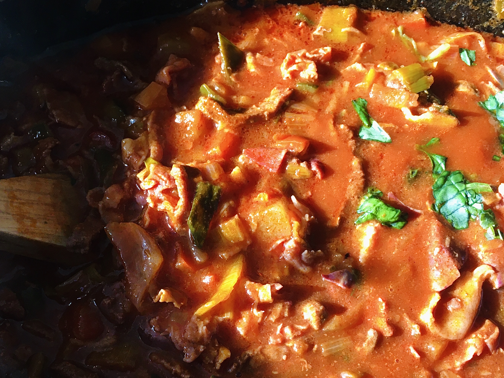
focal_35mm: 44
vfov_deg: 32.6
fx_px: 641
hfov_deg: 42.9
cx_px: 234
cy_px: 254
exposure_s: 1/33
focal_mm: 4.15
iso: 50
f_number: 2.2
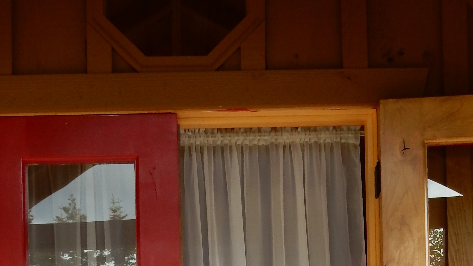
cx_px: 203
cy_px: 408
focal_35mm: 64
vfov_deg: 16.9
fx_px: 803
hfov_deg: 32.8
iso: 125
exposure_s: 1/160
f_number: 3.7
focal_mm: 4.5
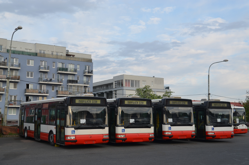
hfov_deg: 41.2
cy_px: 82
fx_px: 331
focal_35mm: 48
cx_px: 124
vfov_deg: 28.0
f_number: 7.1
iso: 100
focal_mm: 32
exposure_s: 1/200
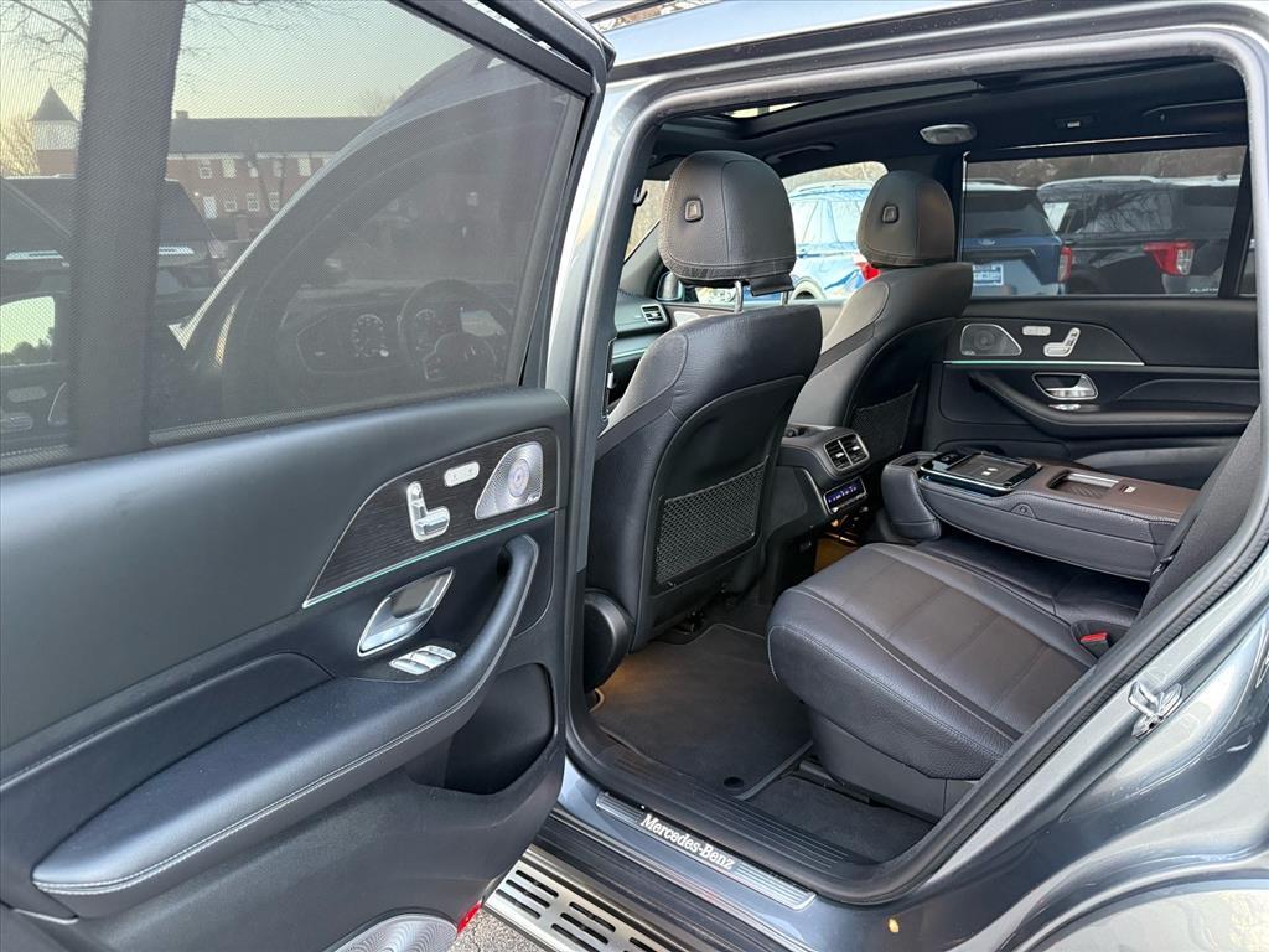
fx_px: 880
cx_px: 634
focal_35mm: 24
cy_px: 476
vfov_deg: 56.8
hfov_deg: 71.6
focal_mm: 6.76
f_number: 1.78
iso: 640
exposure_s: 1/60
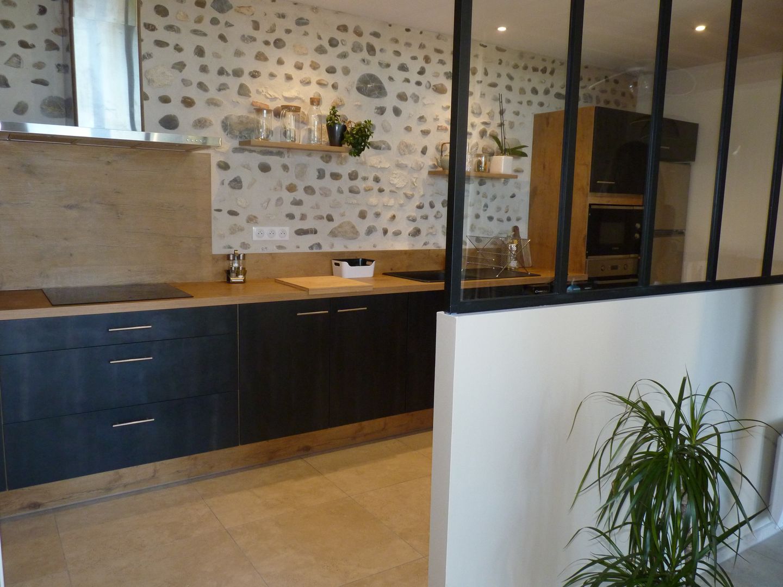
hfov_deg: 65.3
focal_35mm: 27
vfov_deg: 51.4
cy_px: 294
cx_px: 392
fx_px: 611
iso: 250
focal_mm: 4.8
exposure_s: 1/50
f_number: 3.6
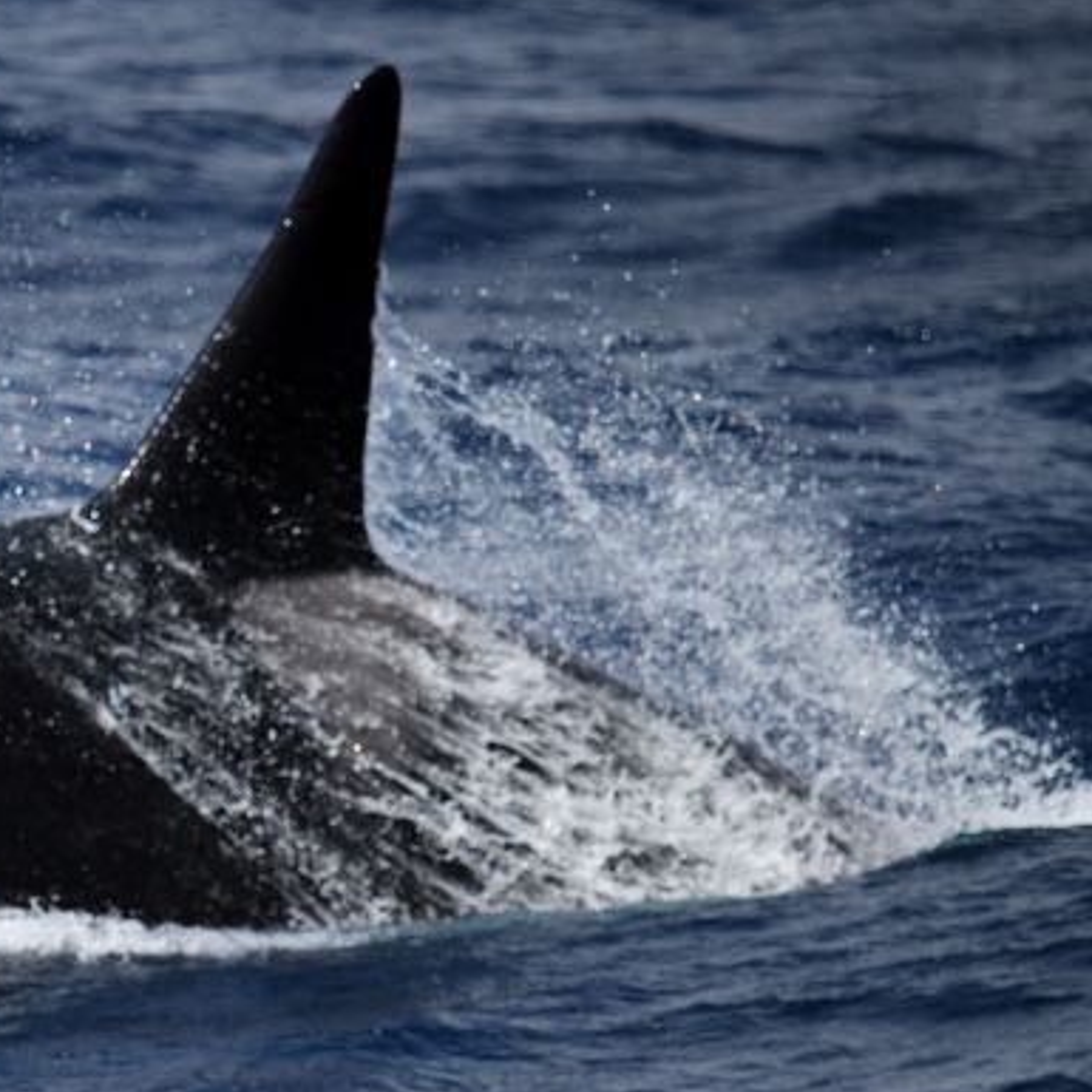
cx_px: -40
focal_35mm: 1059
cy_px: 606
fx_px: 37796
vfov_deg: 1.7
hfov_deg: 1.7
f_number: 6.3
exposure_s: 1/8000
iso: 1000
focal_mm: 600
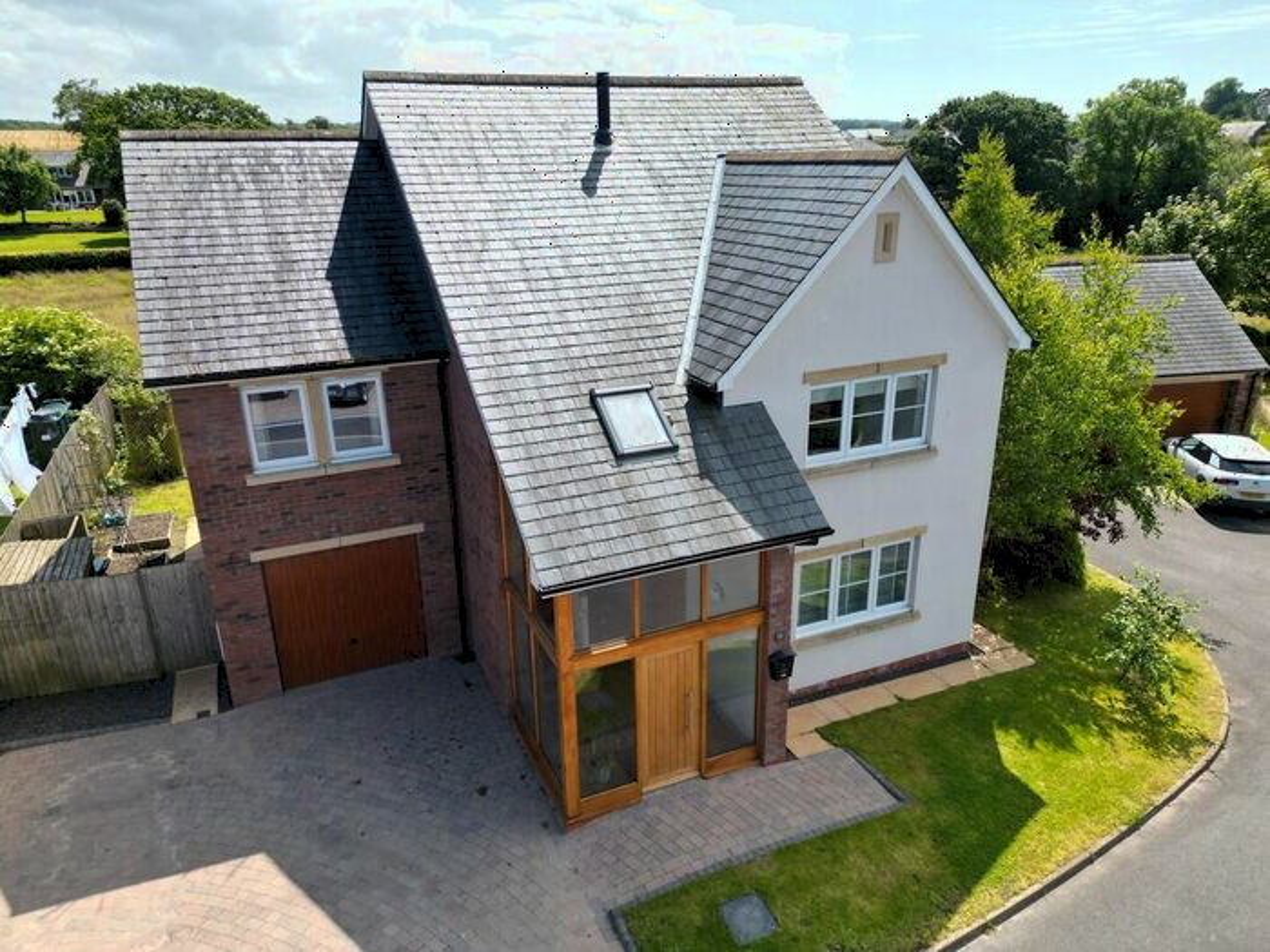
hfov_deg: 71.6
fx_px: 881
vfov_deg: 56.8
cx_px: 635
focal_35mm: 24
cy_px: 476
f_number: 1.7
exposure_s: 1/2000
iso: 100
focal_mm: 6.72
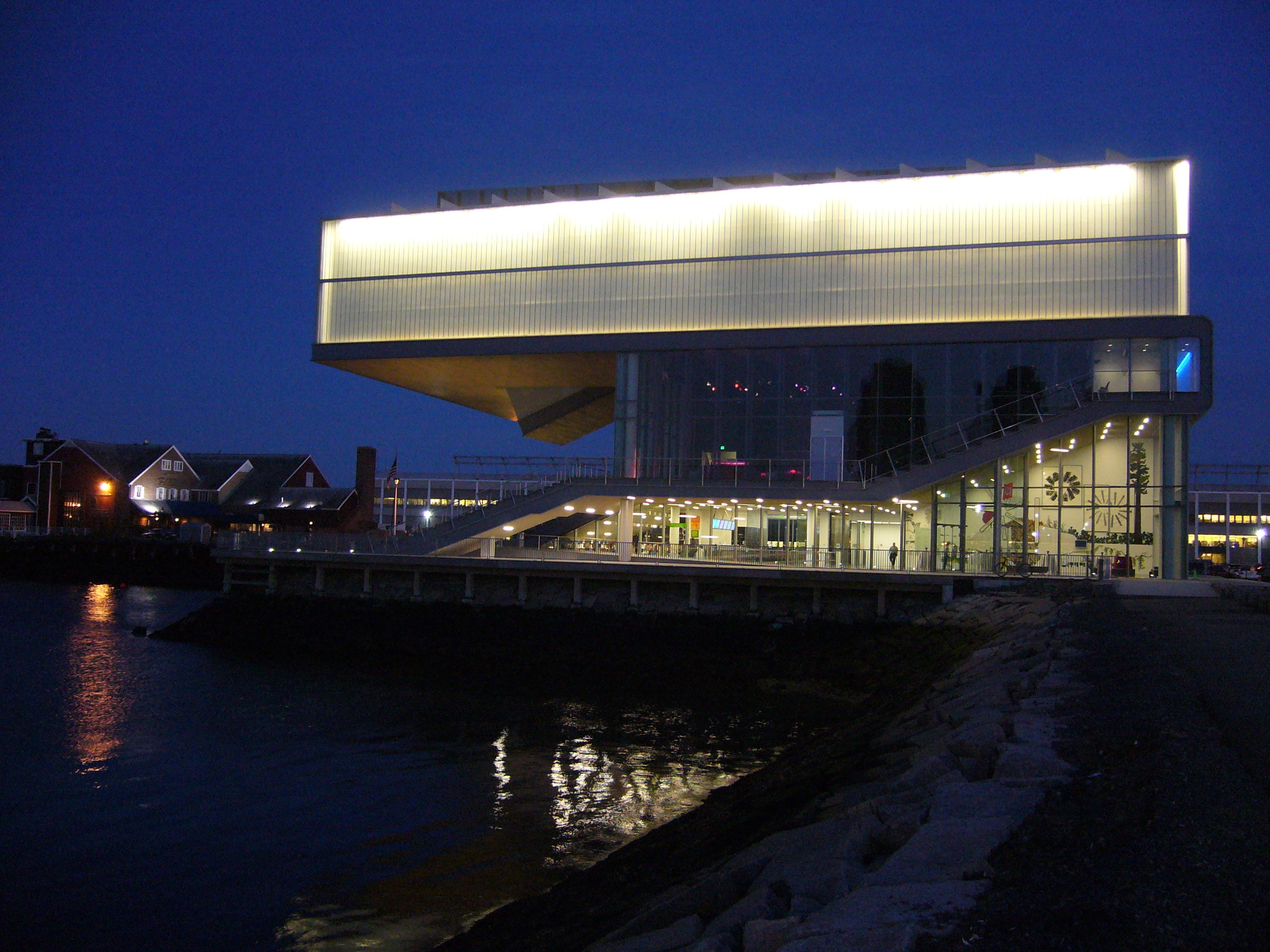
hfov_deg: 52.6
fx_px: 1284
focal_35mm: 35
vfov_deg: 40.7
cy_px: 476
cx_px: 635
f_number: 2.8
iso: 200
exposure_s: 1/8
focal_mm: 5.8
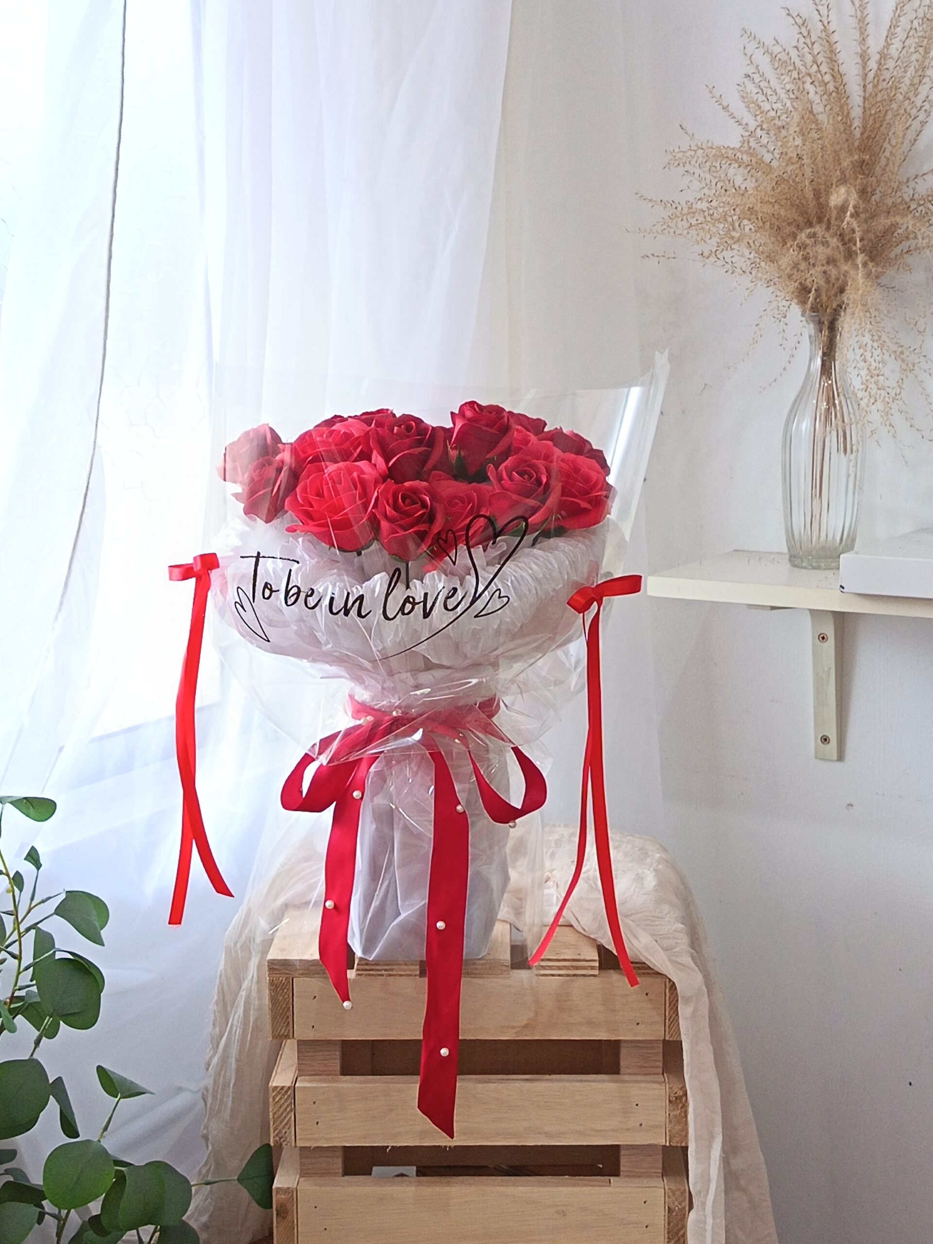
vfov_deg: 39.7
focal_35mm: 48
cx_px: 466
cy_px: 622
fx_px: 1725
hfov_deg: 30.3
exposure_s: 1/60
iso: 594
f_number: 3.5
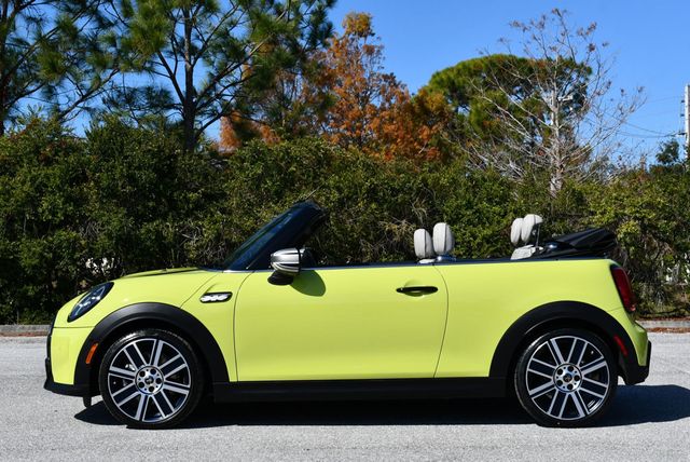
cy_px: 231
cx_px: 345
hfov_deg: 32.4
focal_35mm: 62
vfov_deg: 22.0
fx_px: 1189
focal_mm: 31
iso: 100
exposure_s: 1/320
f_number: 9
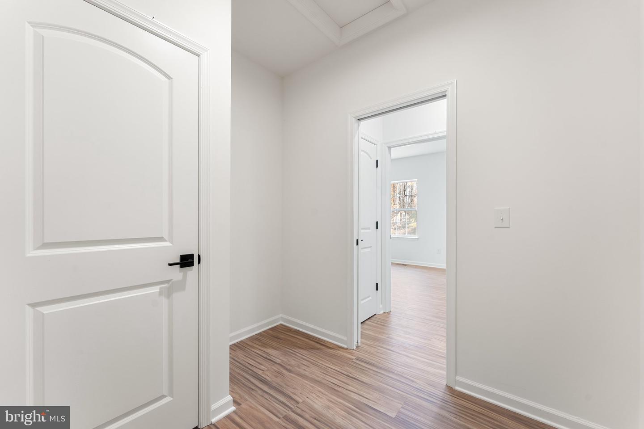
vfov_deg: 81.2
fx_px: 250
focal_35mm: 14
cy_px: 214
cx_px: 322
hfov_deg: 104.3
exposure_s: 1/8
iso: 500
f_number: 8
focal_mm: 14
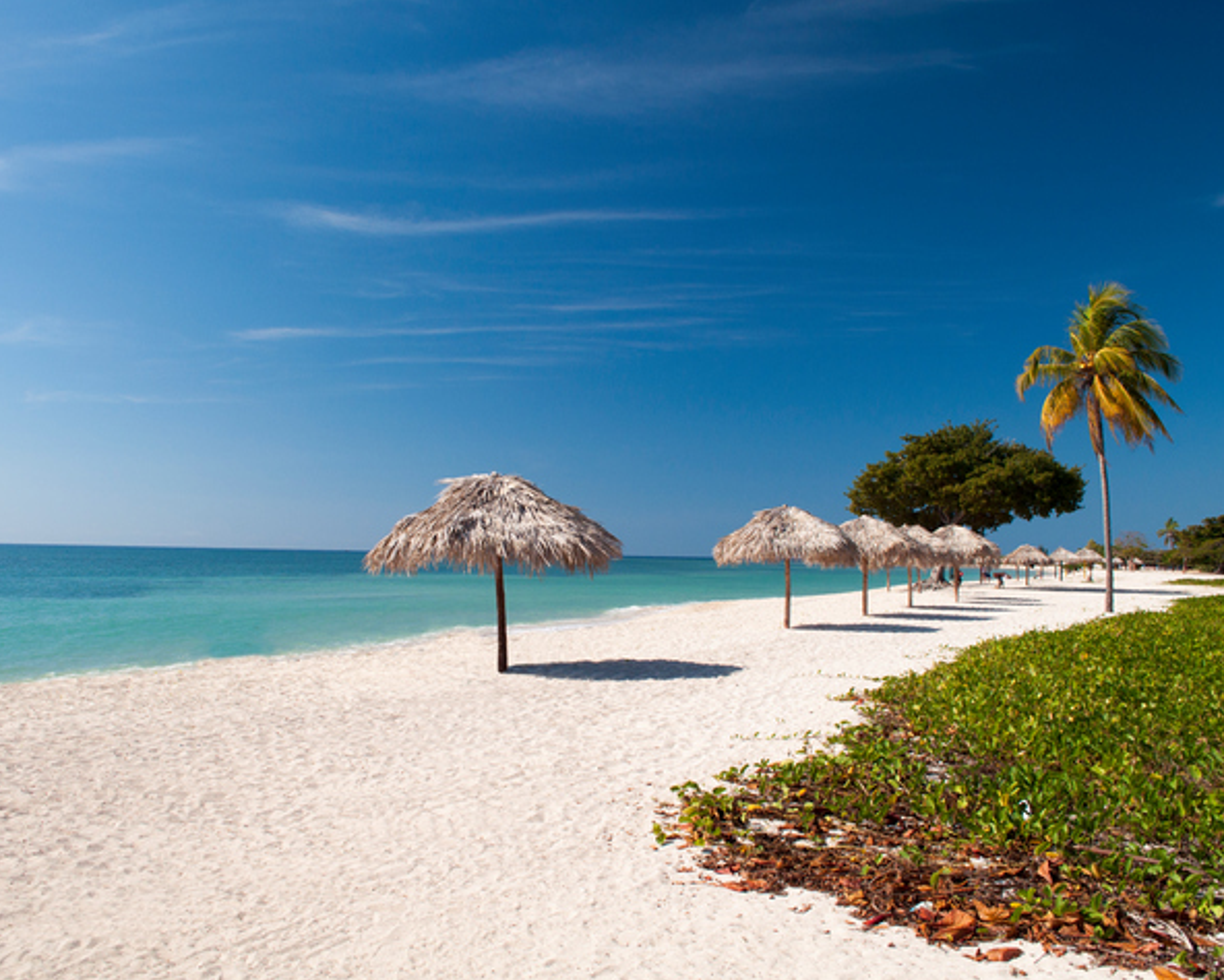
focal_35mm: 31
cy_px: 492
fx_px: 1123
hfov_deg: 57.1
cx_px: 572
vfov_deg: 47.1
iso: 200
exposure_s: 1/250
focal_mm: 18
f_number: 8
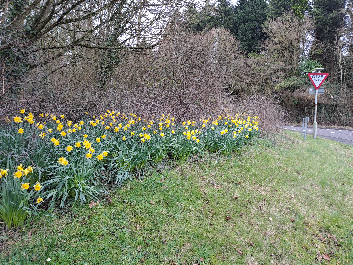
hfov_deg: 69.4
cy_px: 132
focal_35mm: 25
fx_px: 255
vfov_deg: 54.9
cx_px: 176
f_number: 1.8
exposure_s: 1/50
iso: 40
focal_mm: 4.65
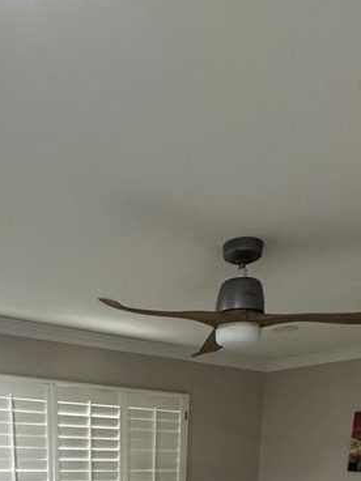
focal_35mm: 39
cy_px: 613
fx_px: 542
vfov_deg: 34.8
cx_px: 120
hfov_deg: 36.4
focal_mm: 2.22
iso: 250
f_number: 2.2
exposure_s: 1/60
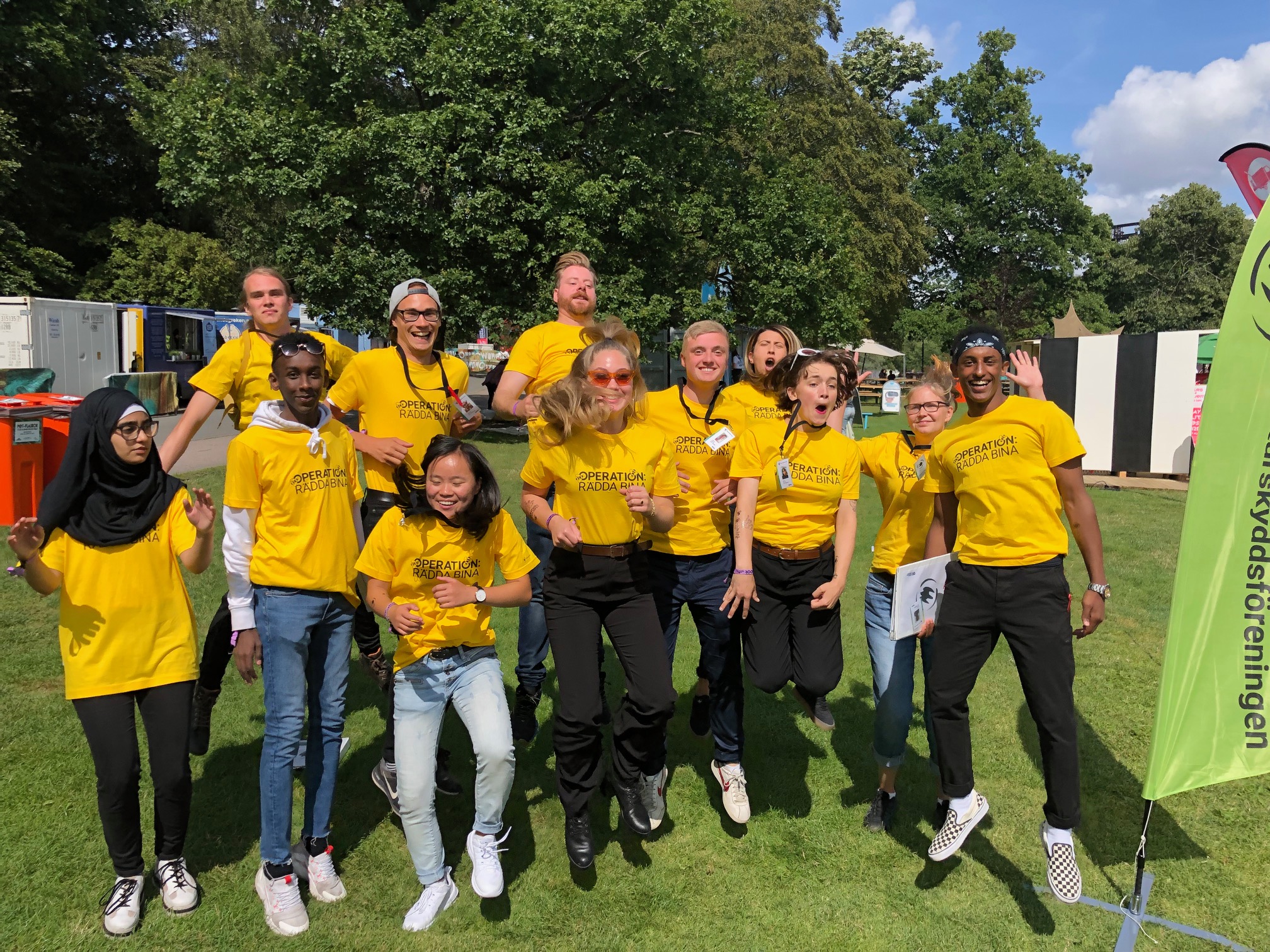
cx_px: 635
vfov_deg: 49.7
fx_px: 1027
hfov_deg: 63.4
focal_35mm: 28
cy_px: 476
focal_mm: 4
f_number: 1.8
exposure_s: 1/2288
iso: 20
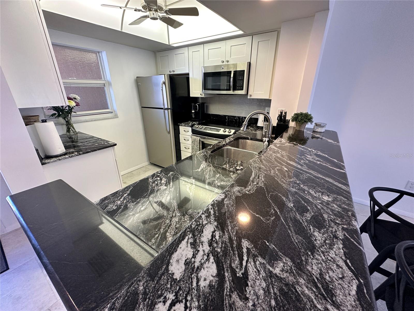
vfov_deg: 85.7
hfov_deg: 102.1
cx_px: 207
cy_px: 156
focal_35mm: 14
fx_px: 167
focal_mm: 2.22
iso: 200
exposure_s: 1/120
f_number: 2.2
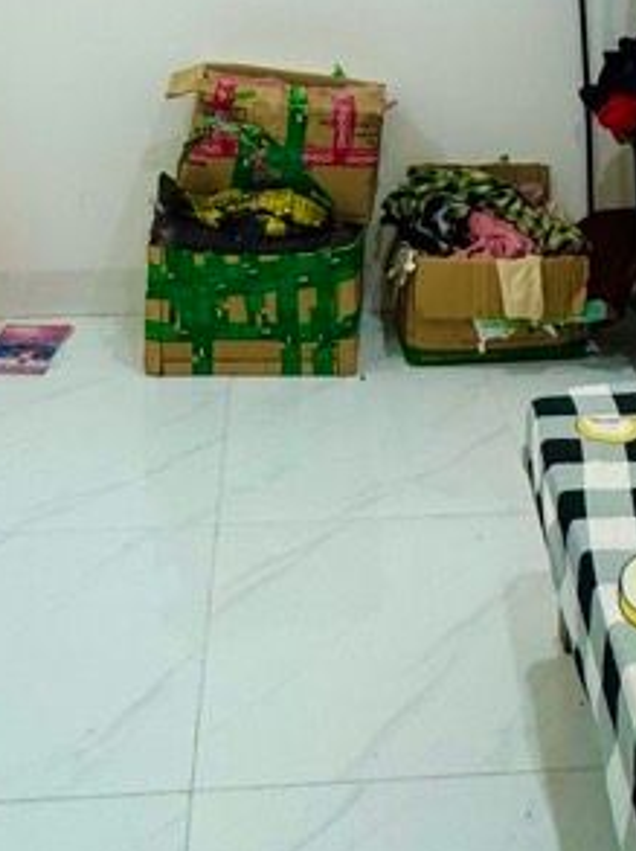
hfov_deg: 29.5
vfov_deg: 31.7
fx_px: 1203
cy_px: -200
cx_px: 378
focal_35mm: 49
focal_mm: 2.22
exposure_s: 1/100
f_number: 2.2
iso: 125
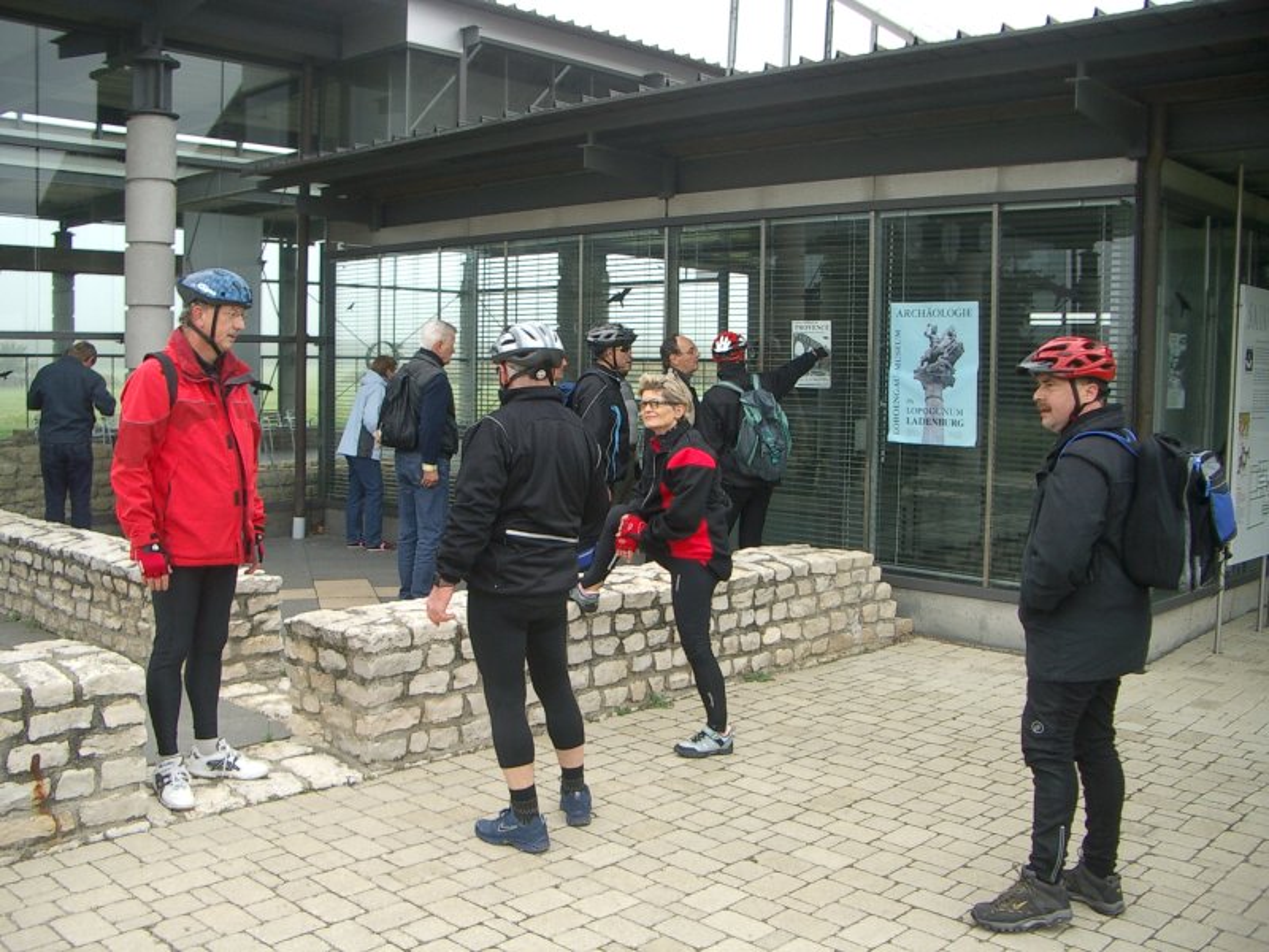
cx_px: 634
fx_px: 1283
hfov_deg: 52.6
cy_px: 476
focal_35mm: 35
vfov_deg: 40.7
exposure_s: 1/80
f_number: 2.6
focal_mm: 5.8
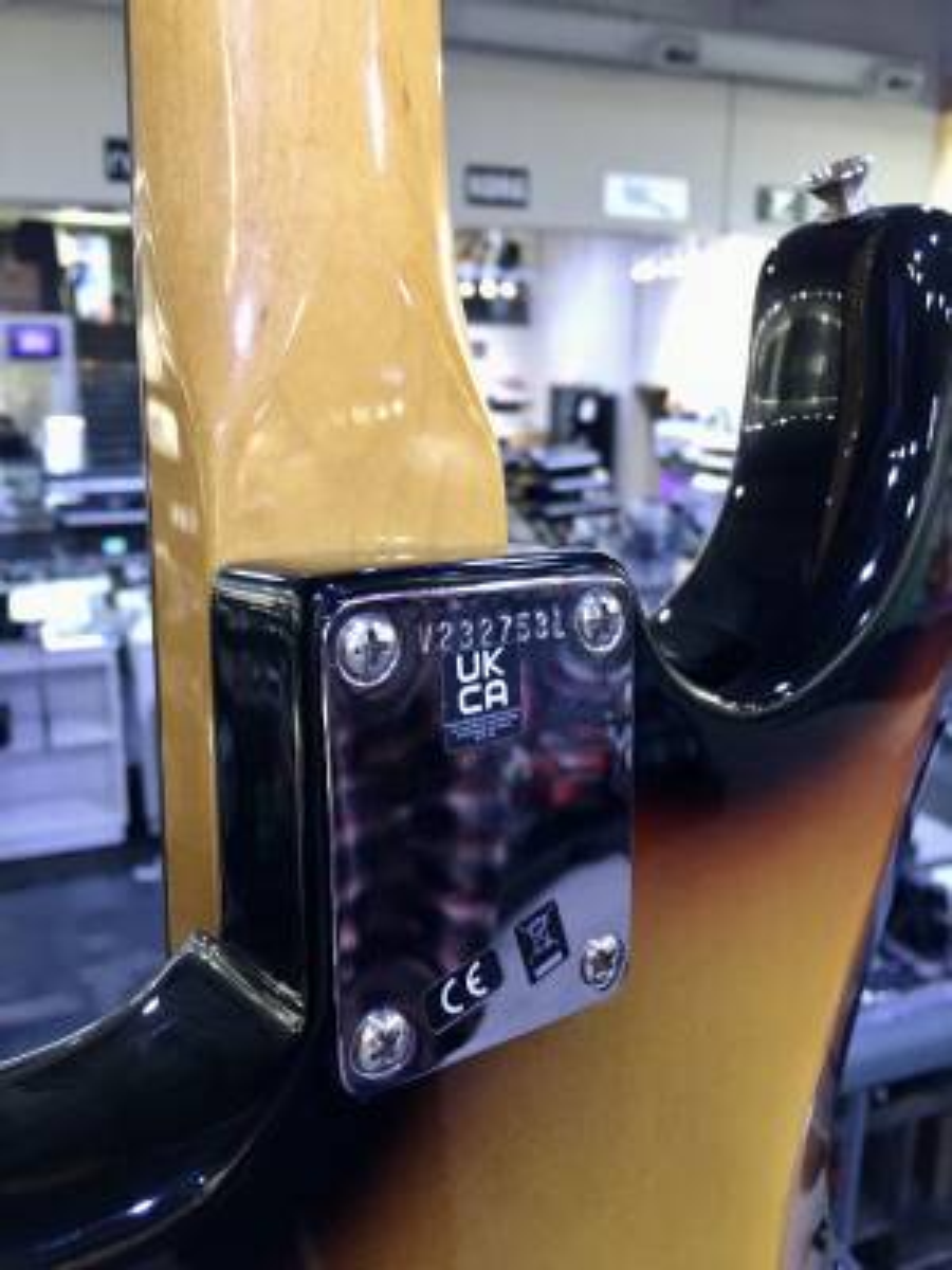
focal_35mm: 29
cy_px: 635
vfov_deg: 61.7
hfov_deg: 48.2
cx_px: 476
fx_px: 1063
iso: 200
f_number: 2.2
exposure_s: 1/20
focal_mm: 4.15
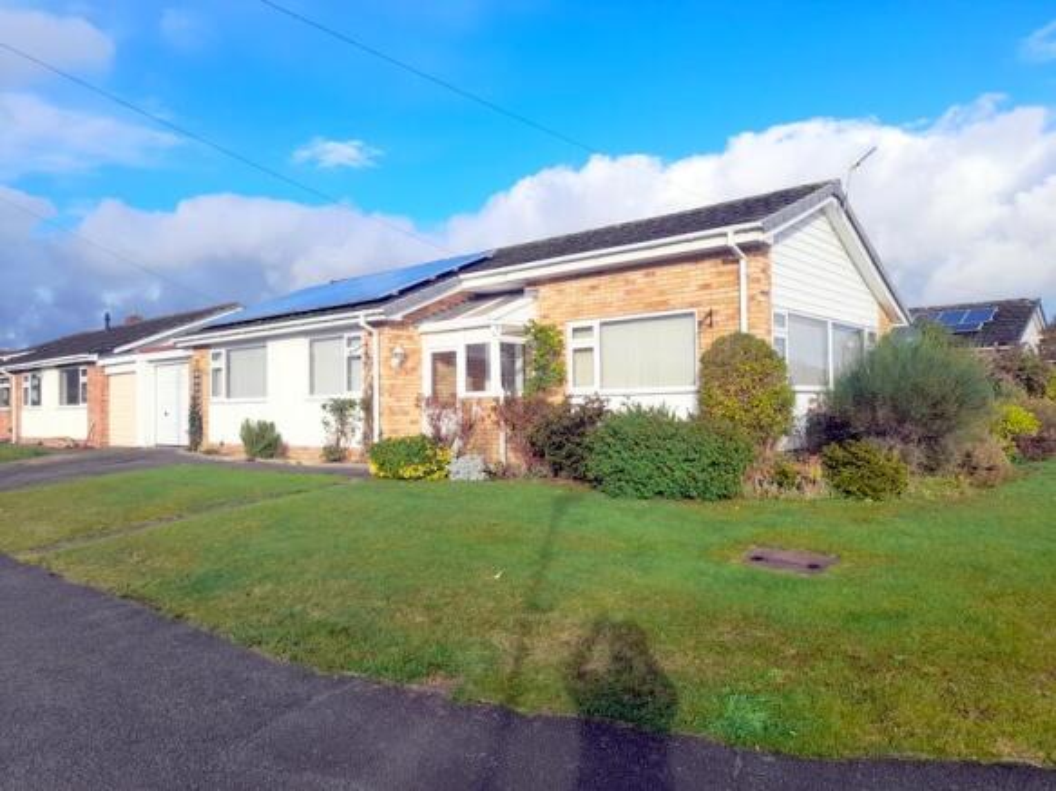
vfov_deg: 54.9
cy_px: 396
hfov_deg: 69.4
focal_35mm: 25
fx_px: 762
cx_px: 528
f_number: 2
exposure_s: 1/440
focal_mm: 4.6
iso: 20
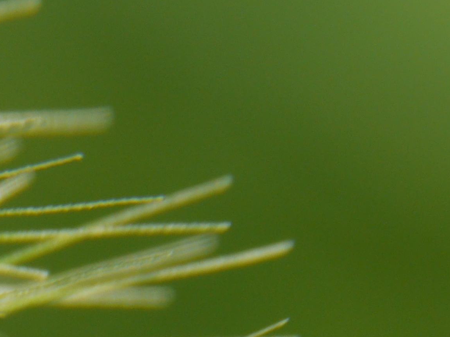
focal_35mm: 1119
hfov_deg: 1.8
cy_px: 642
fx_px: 14548
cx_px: -196
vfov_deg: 1.3
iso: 400
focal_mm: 140
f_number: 8
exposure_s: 1/200
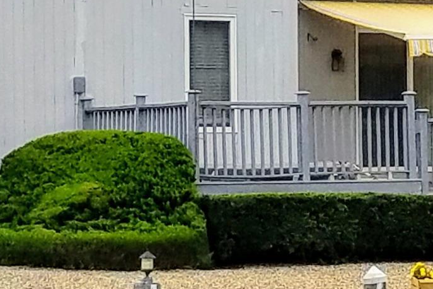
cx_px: 497
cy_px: 47
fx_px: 1419
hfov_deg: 16.7
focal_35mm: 118
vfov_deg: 11.6
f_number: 1.7
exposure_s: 1/2312
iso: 50
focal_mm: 4.2
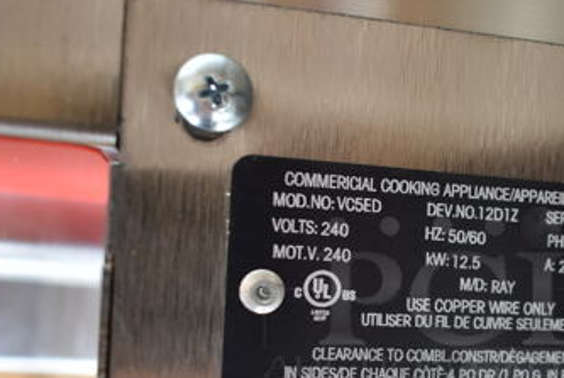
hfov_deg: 35.2
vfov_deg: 24.4
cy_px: 295
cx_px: 442
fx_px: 863
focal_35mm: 55
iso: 720
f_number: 3.8
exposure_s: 1/30
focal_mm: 20
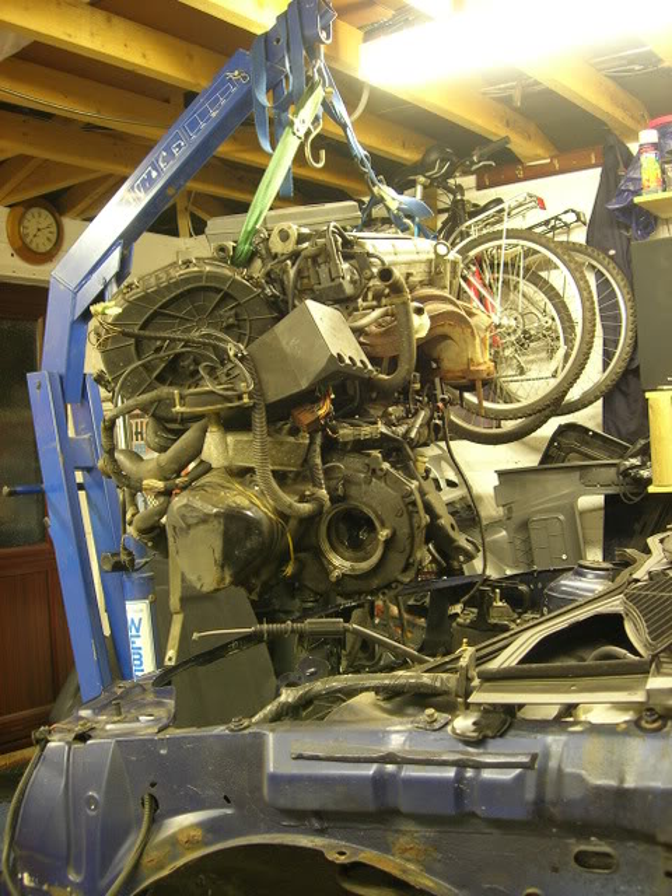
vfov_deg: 49.0
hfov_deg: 37.7
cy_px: 448
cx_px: 336
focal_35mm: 38
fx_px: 984
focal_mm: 7.8
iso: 81
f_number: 2.8
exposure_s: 1/3.3
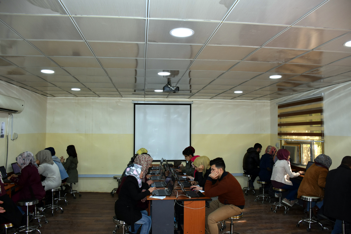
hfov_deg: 67.4
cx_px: 176
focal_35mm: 27
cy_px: 117
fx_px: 263
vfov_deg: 47.9
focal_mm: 18
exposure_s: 1/125
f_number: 3.5
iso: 400
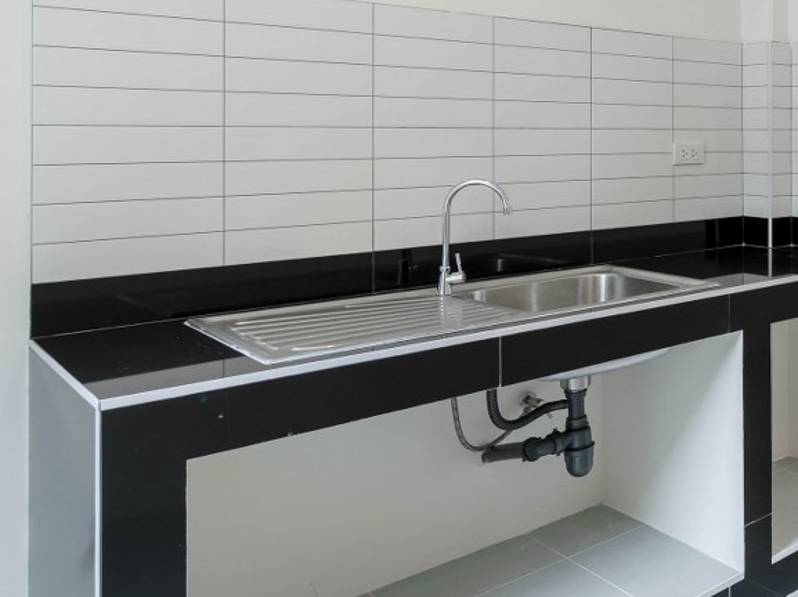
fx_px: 737
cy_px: 133
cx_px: 841
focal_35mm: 32
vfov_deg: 42.4
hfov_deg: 45.4
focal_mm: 15
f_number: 4
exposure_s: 1/1600
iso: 100
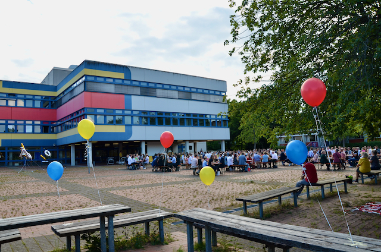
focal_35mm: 27
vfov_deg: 47.7
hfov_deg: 67.5
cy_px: 126
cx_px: 190
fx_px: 285
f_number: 8
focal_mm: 18
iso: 200
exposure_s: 1/250
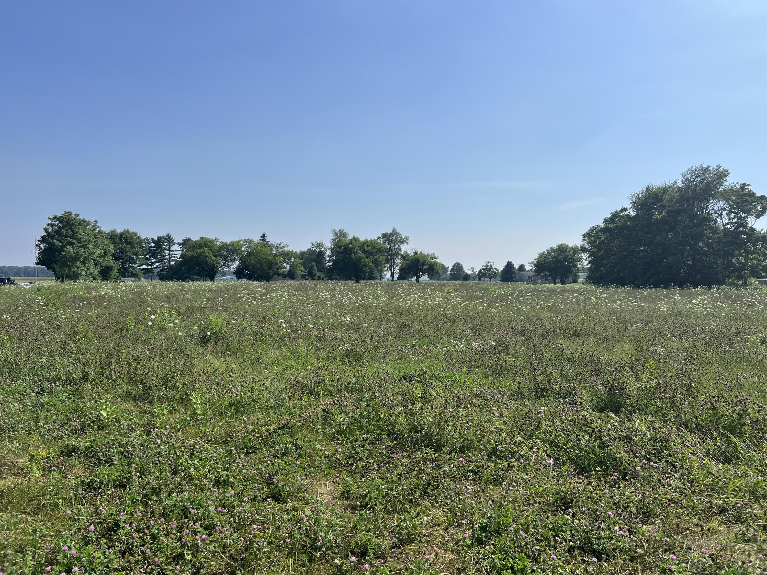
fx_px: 576
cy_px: 288
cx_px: 384
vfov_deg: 53.1
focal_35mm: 26
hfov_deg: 67.3
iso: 50
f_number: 1.5
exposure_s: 1/6993
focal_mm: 5.7
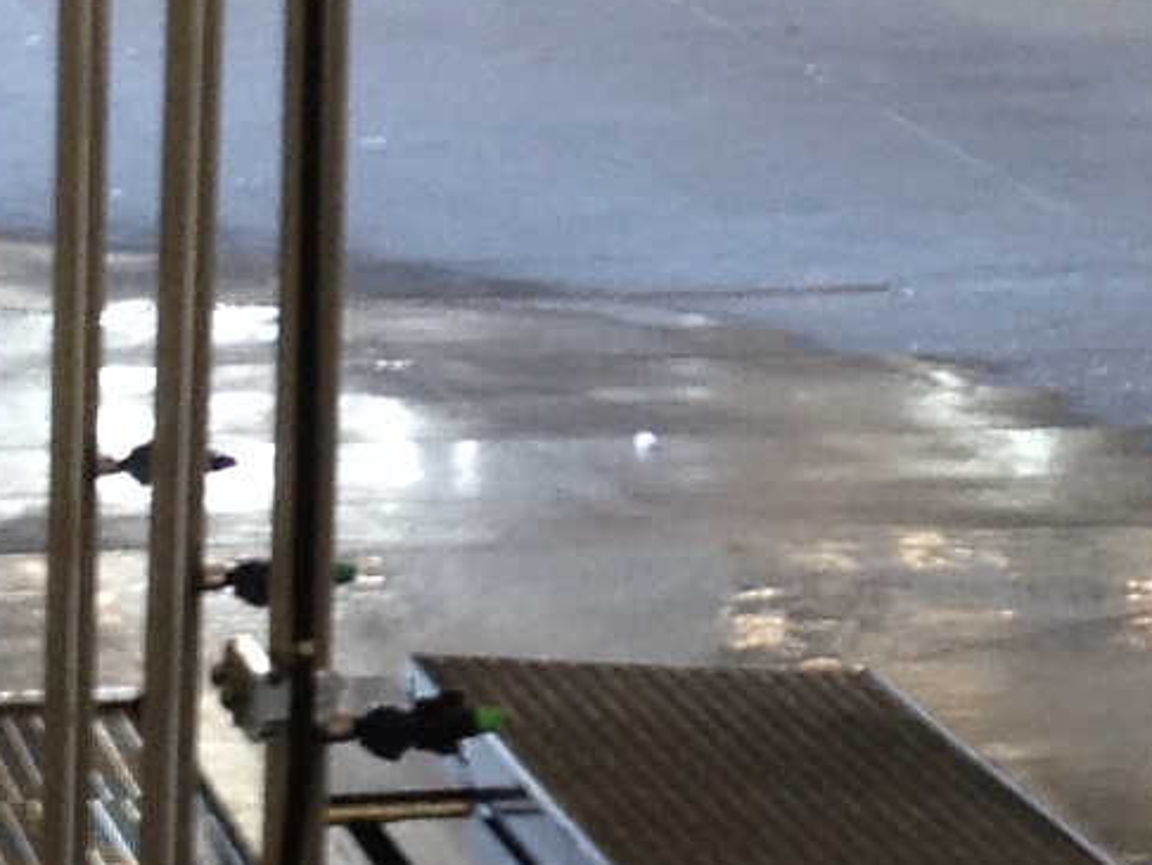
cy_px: -315
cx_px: 1638
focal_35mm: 235
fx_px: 7825
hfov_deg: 8.3
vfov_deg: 6.3
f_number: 2.4
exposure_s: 1/30
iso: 64
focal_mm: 4.28
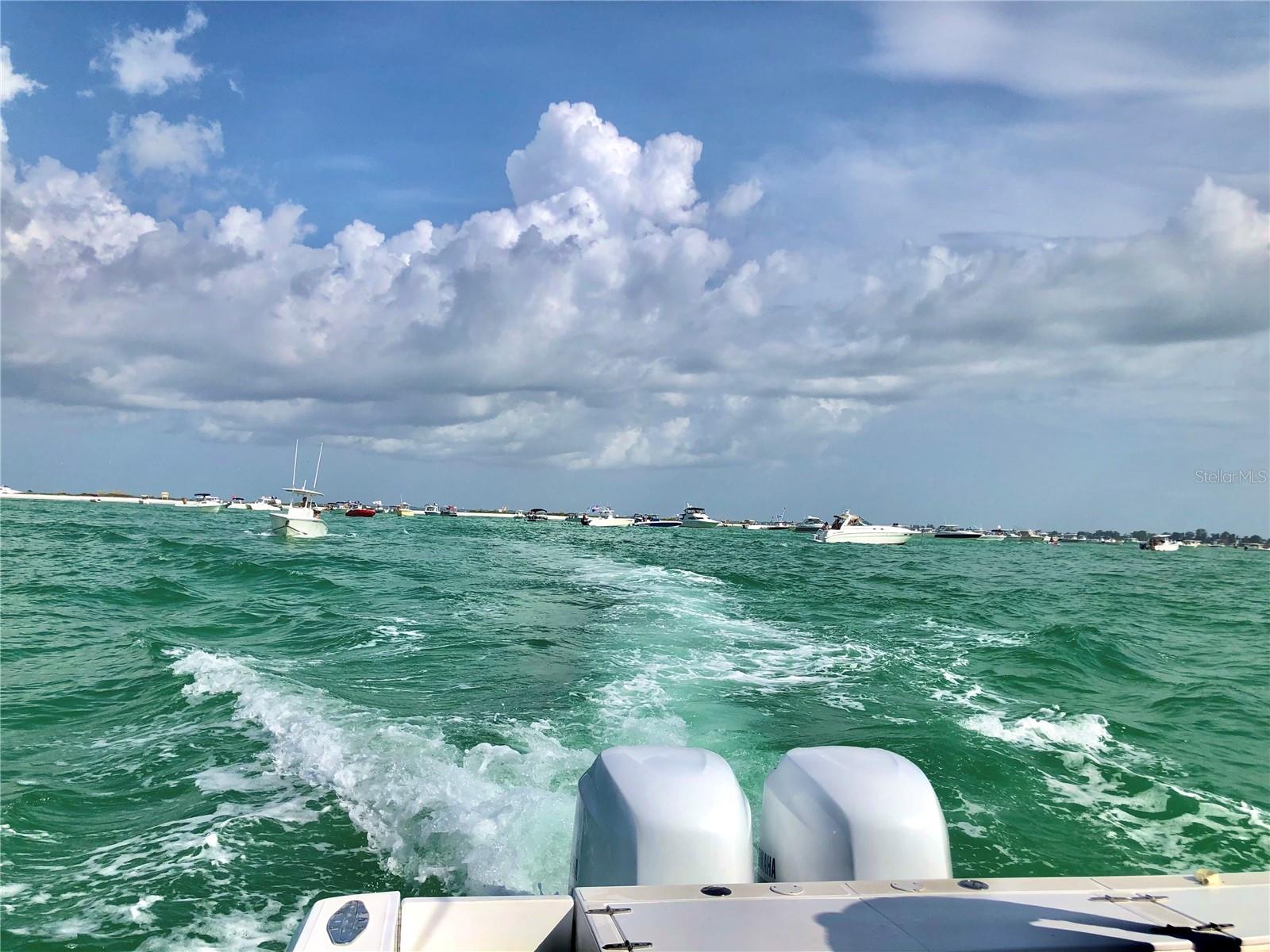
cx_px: 635
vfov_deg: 49.7
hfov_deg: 63.4
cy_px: 476
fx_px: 1027
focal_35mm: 28
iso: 20
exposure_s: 1/4878
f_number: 1.8
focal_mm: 4
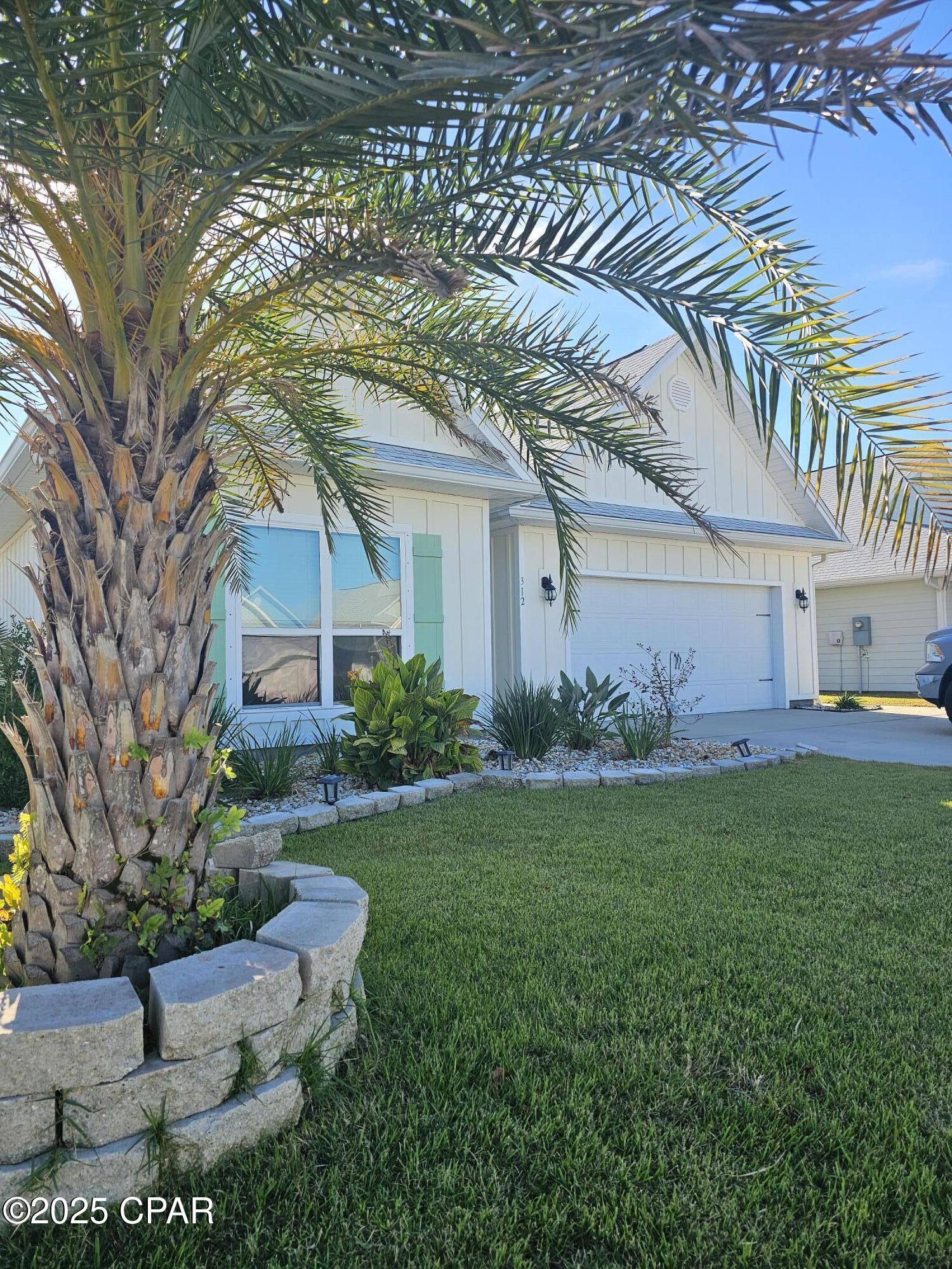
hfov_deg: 58.9
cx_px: 476
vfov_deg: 73.9
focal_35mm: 23
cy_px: 634
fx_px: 843
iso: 20
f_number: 1.7
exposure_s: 1/441
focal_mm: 6.3
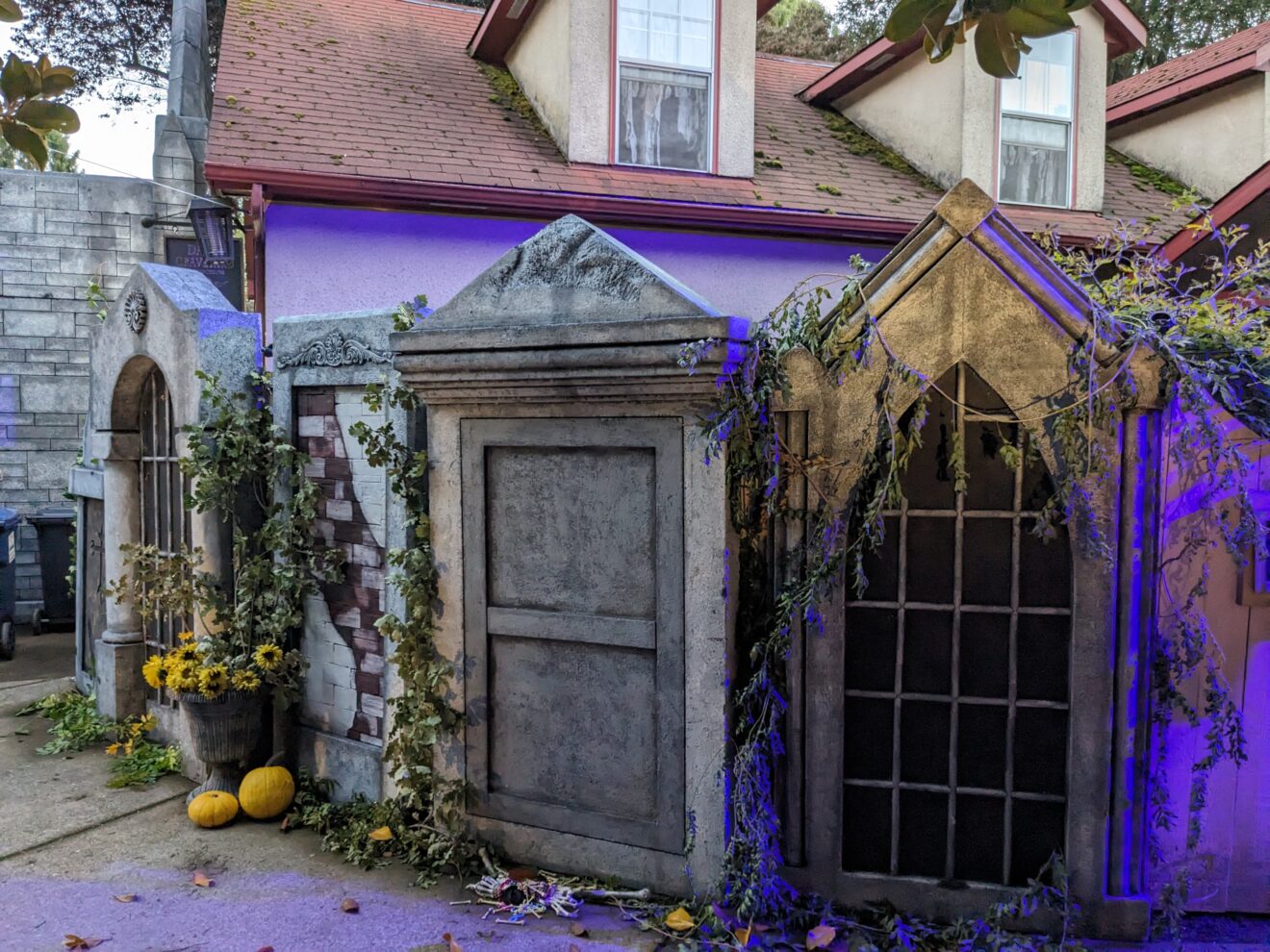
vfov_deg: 51.4
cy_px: 476
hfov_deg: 65.3
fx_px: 991
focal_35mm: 27
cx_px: 635
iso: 244
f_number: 1.73
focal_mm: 4.38
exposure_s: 1/60
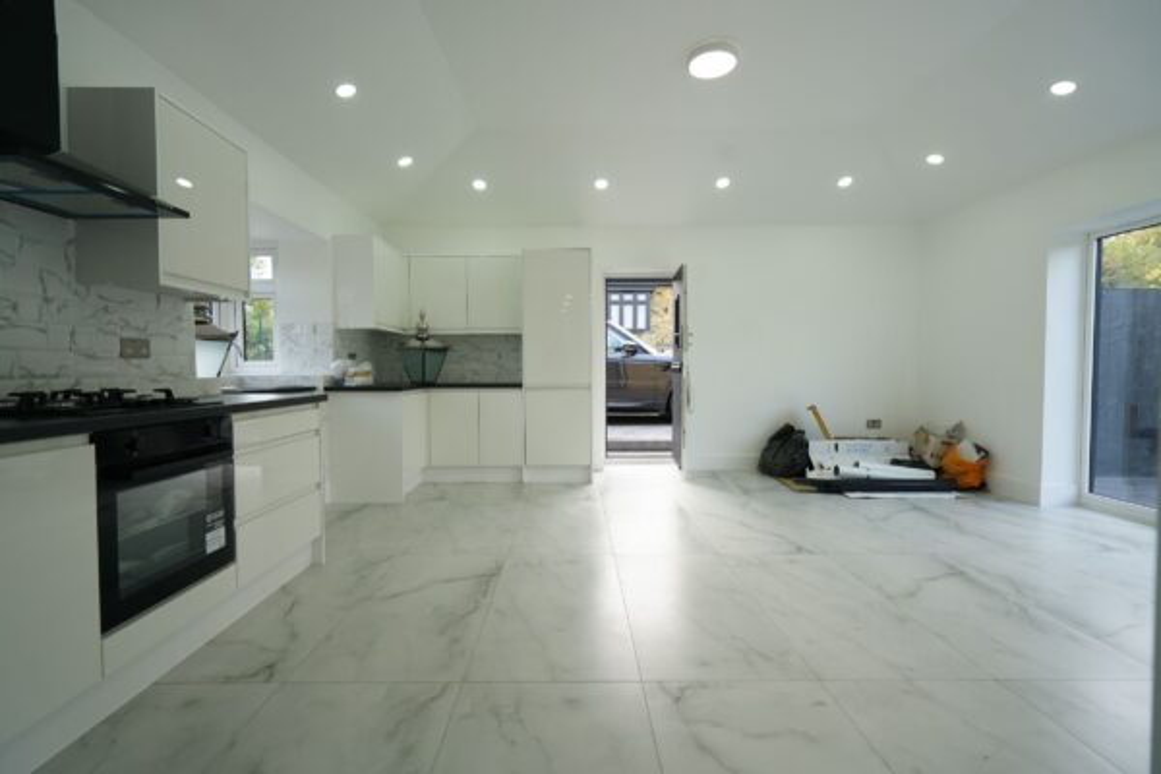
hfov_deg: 96.7
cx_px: 580
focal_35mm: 16
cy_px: 387
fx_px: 516
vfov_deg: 73.7
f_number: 5
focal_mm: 16
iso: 500
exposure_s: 1/200
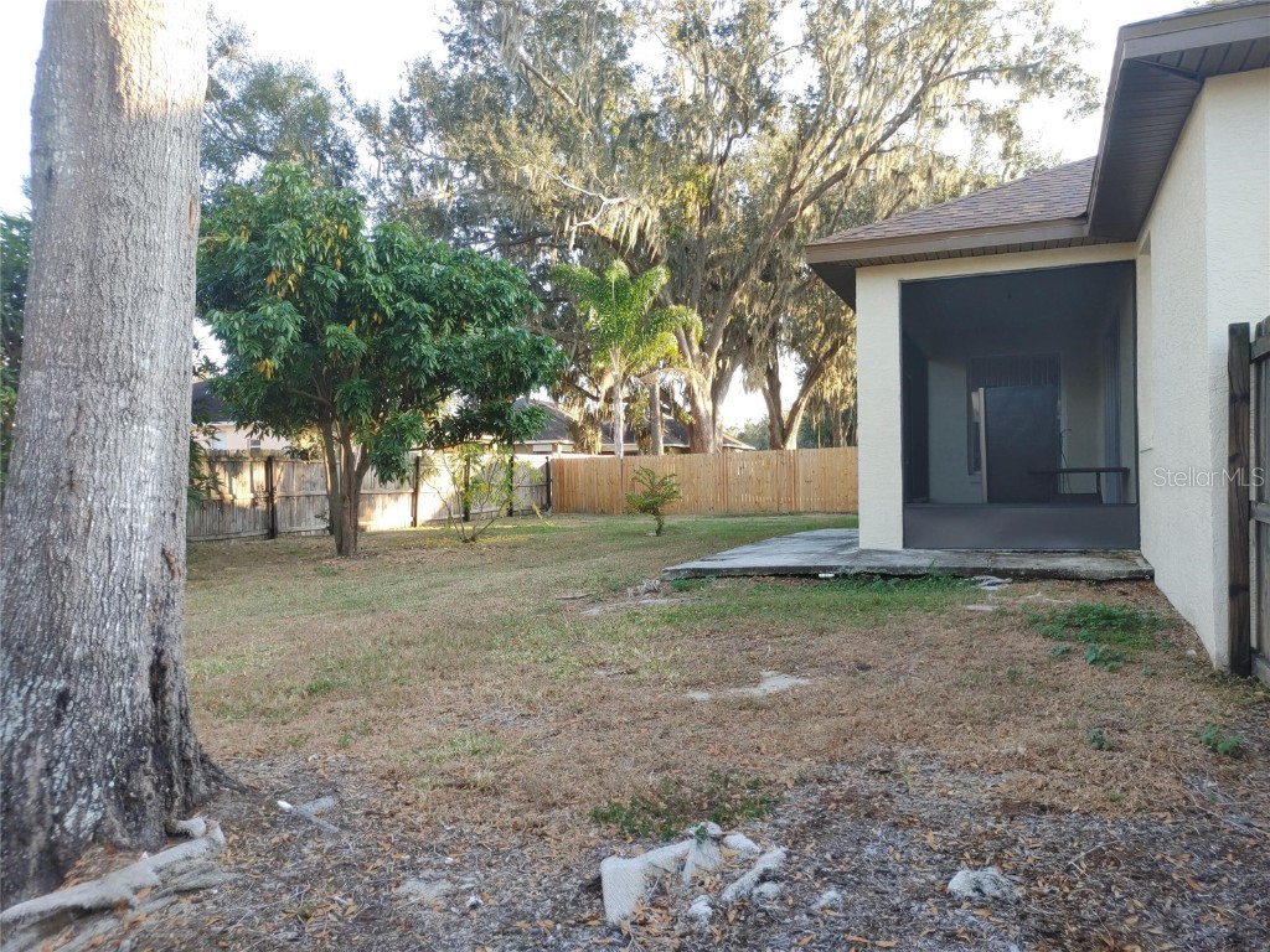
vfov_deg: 53.1
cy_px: 476
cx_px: 635
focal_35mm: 26
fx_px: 954
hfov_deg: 67.3
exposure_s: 1/120
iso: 50
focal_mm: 5.58
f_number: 1.8
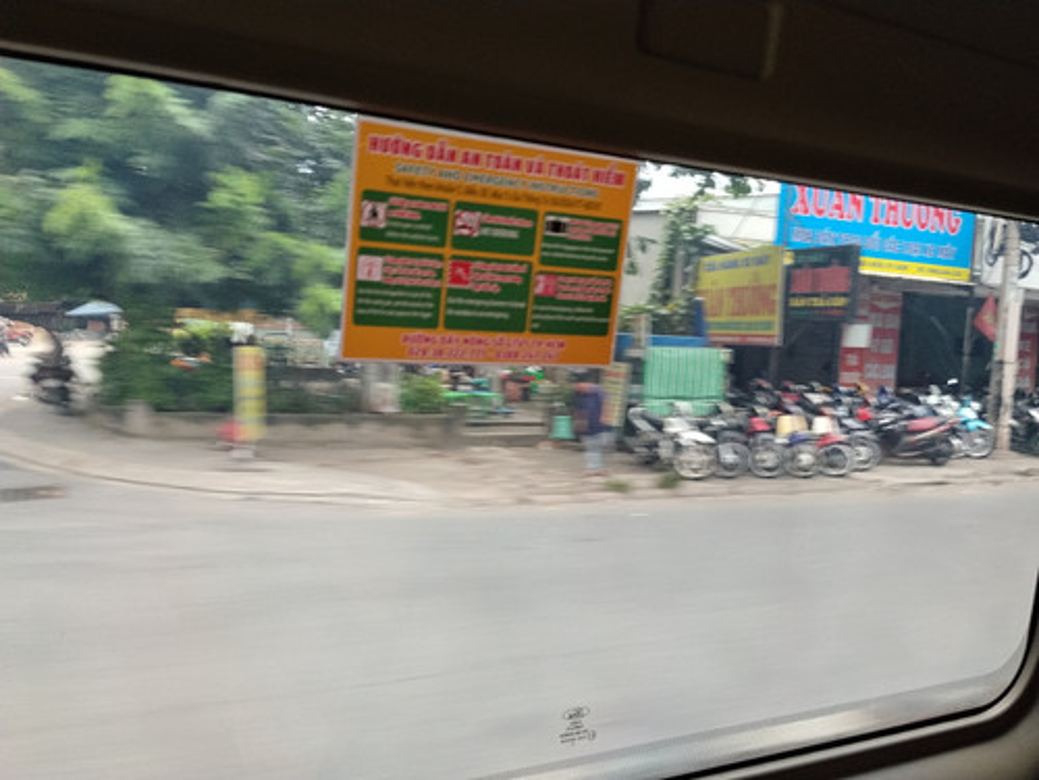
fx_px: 870
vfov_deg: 48.2
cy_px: 390
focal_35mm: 29
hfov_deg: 61.7
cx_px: 520
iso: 160
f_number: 1.8
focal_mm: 4.22
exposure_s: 1/33.3
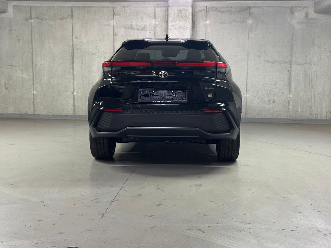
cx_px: 166
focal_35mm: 48
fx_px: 459
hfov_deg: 39.7
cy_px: 124
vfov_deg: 30.3
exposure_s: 1/33
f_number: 1.78
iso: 200
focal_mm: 6.86
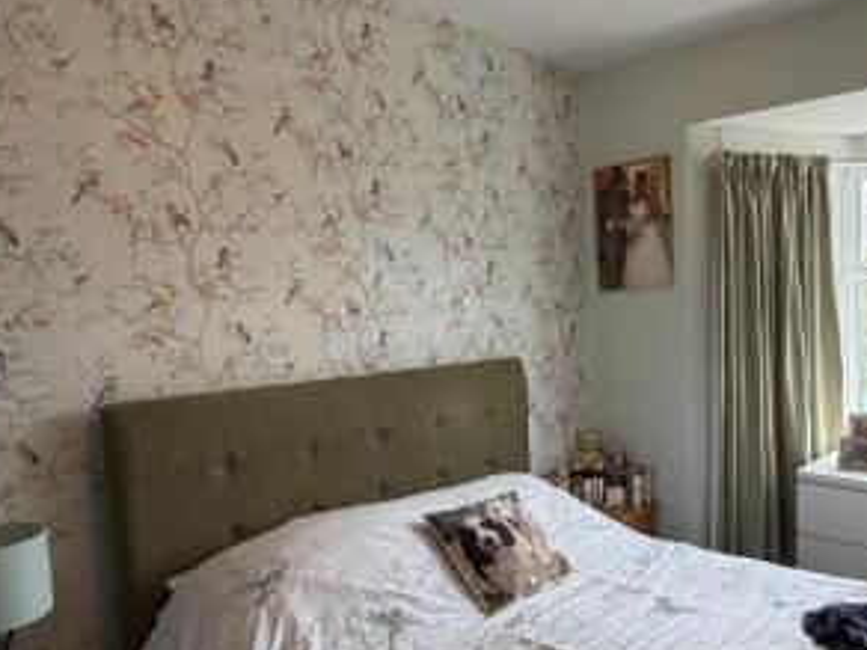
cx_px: 589
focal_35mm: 28
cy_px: 364
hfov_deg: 61.6
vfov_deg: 49.6
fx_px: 701
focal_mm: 2.22
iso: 200
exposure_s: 1/121
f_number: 2.2
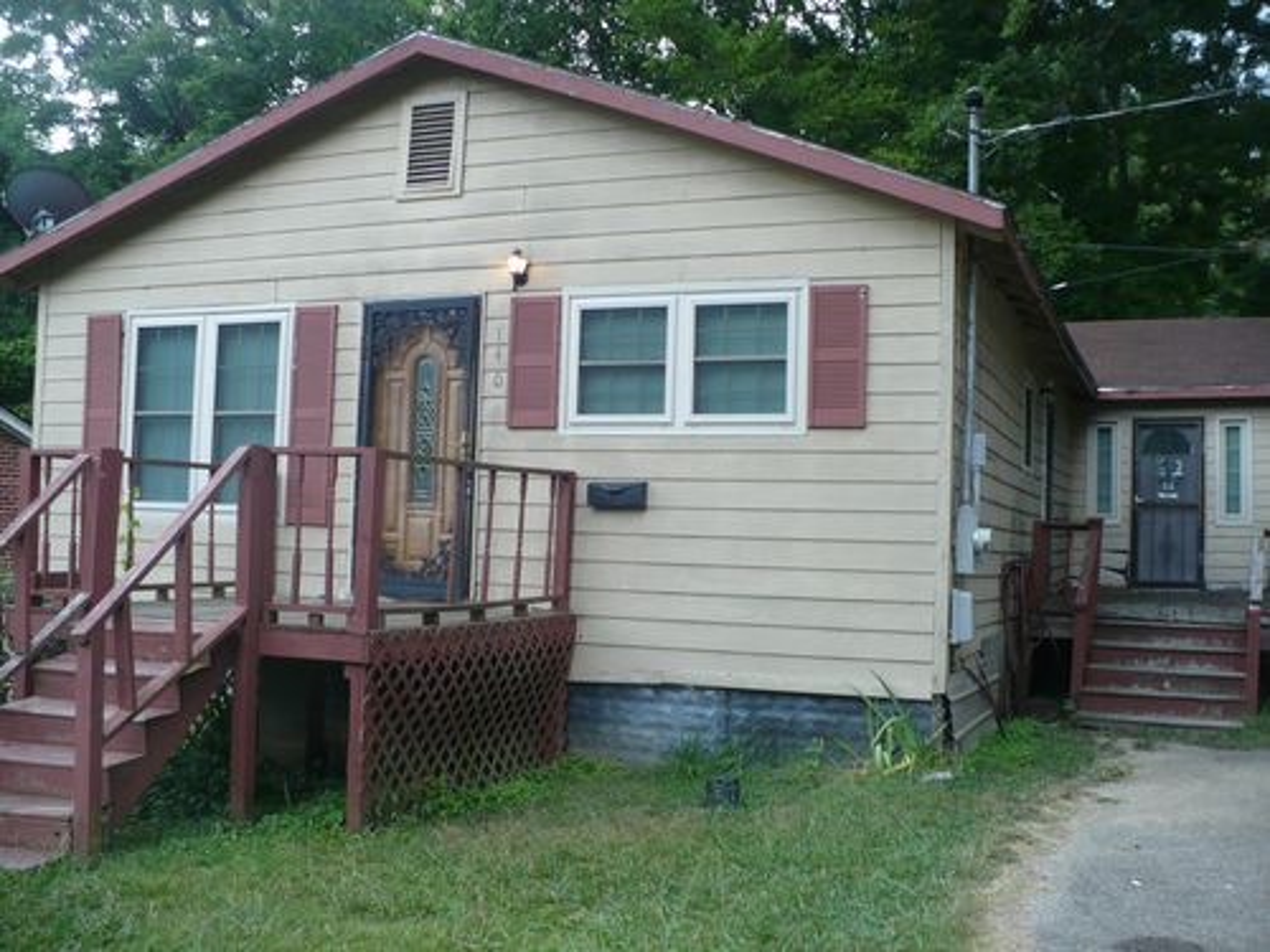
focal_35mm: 37
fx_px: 1357
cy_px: 476
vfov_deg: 38.7
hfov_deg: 50.1
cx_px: 635
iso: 125
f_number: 2.8
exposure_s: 1/30
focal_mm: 6.1
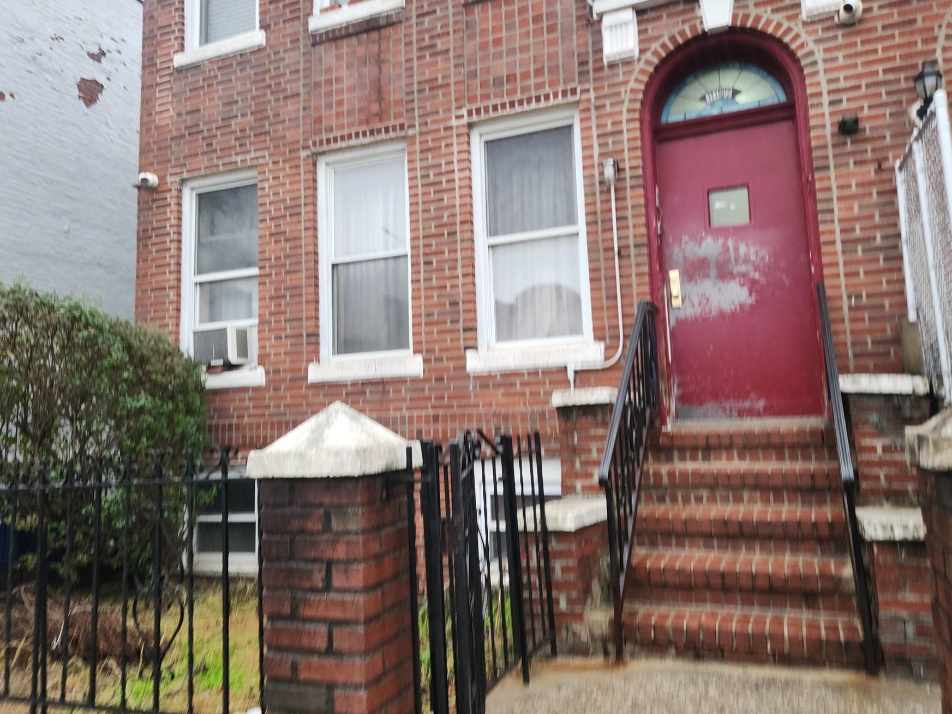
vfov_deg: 51.3
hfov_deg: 65.3
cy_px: 323
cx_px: 455
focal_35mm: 27
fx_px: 742
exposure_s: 1/60
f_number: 1.8
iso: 80
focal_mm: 5.4
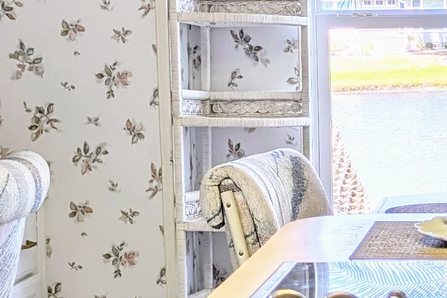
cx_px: 463
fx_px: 1589
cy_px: 170
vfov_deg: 10.7
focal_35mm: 128
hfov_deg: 15.7
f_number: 1.68
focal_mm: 6.9
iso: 20
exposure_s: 1/120
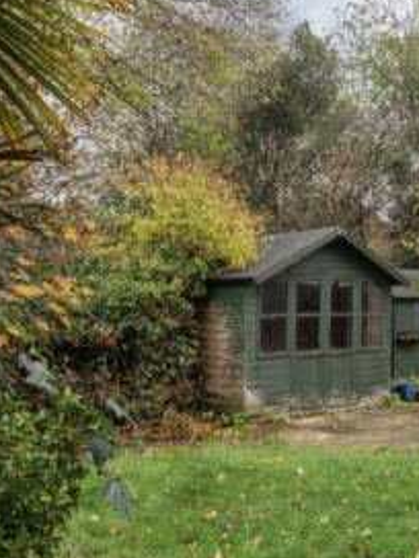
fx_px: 662
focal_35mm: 41
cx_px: 407
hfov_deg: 32.6
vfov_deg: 45.7
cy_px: 305
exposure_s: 1/30
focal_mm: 19
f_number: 5.6
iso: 320
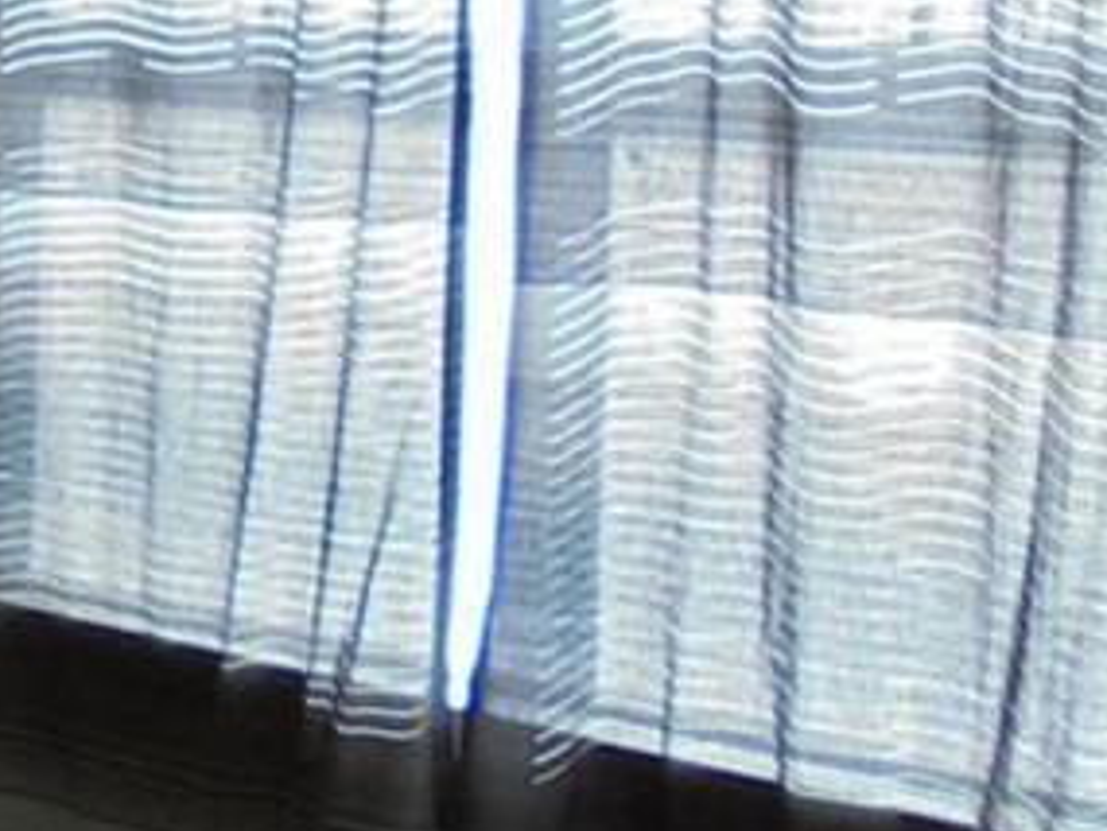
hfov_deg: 13.3
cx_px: -971
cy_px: 280
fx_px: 4191
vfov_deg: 11.3
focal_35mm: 131
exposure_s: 1/60
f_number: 3.5
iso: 100
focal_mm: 4.6
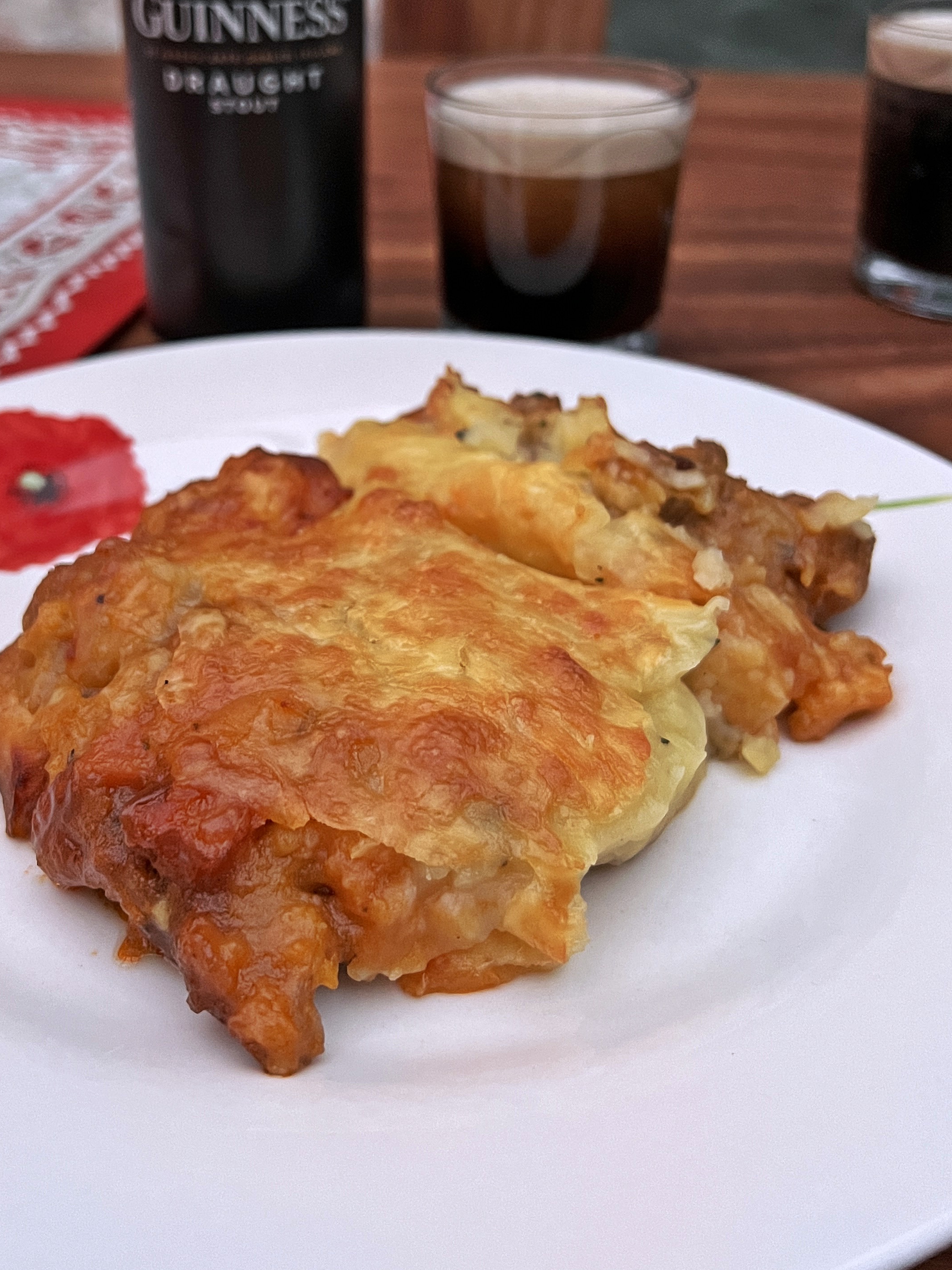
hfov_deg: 38.5
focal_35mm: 37
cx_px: 382
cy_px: 472
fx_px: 1357
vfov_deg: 49.6
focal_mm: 5.7
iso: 500
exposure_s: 1/54
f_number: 1.5
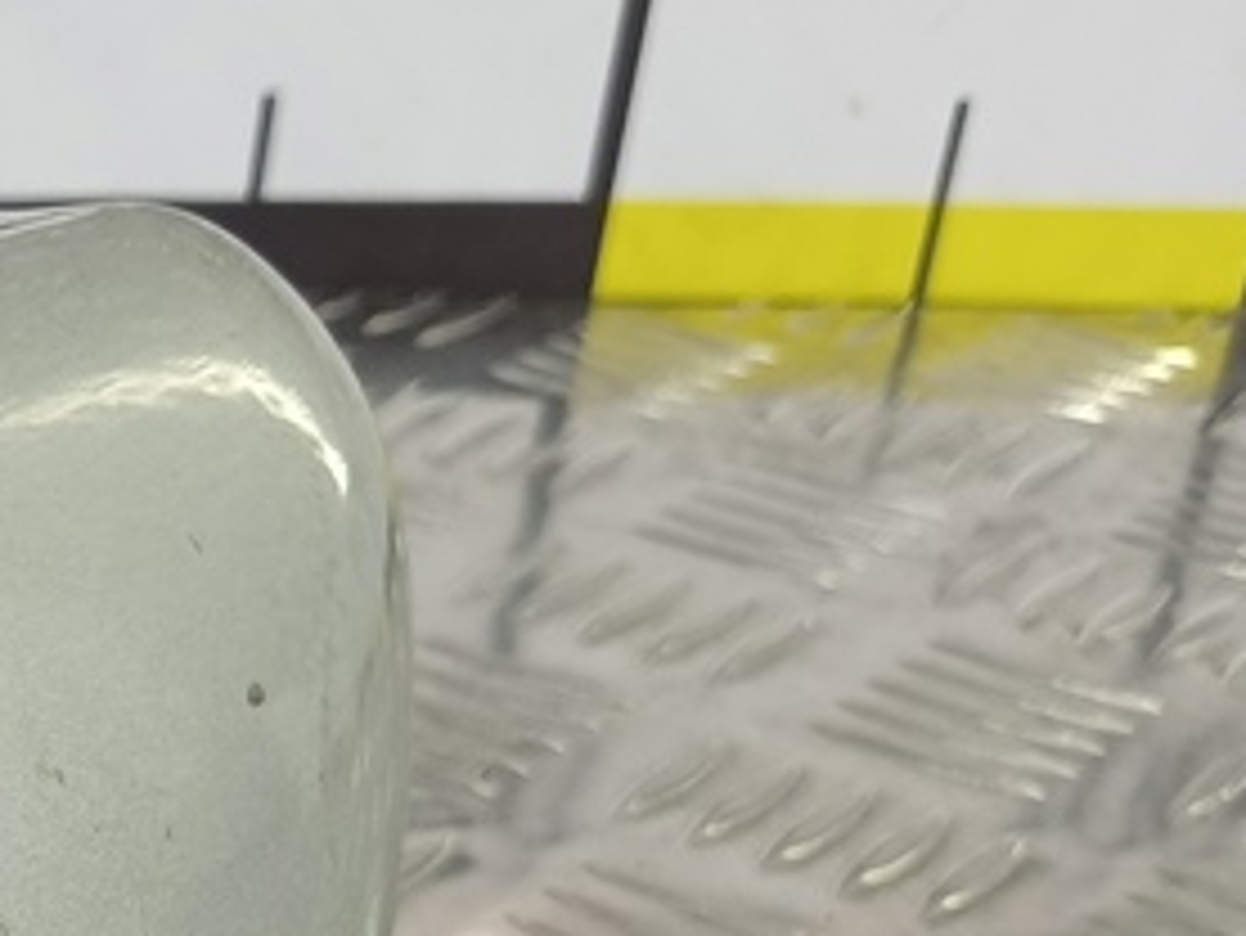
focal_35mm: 85
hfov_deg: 18.4
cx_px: -954
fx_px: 3061
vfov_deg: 16.2
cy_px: 1292
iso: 100
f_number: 1.6
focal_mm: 4.11
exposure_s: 1/50
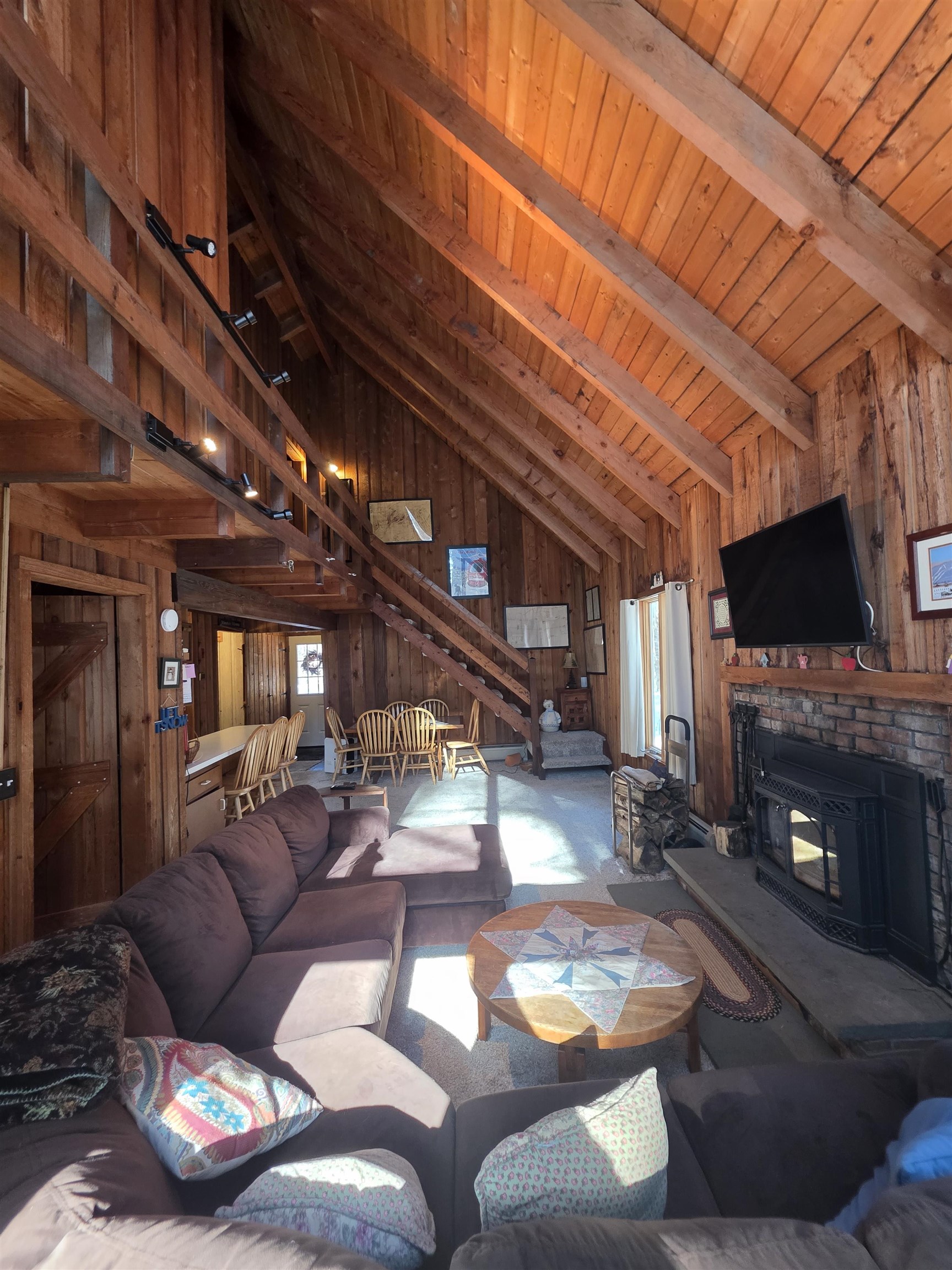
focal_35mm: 13
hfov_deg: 89.9
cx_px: 476
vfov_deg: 106.2
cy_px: 635
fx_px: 477
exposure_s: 1/60
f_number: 1.9
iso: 200
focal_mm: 2.2
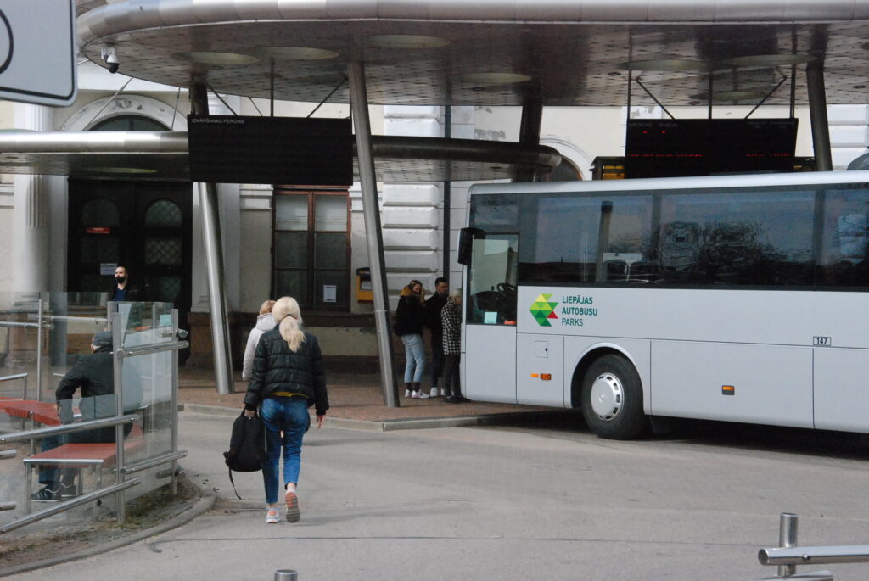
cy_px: 290
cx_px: 434
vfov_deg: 15.7
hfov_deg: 23.4
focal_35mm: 87
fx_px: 2102
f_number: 11
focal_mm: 58
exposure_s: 1/2000
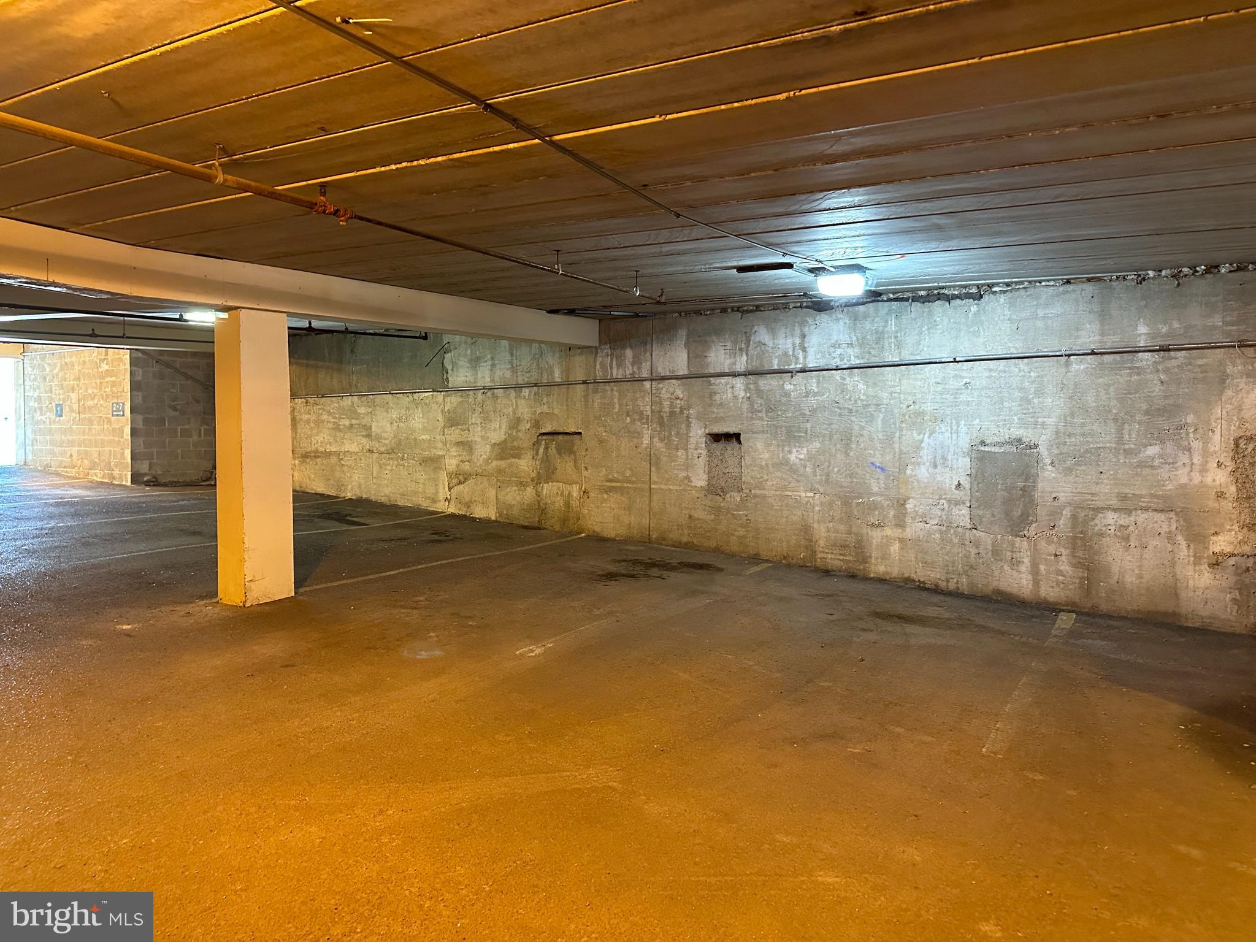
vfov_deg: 56.8
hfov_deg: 71.6
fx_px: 871
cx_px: 628
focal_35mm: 24
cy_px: 471
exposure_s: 1/40
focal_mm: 6.86
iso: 640
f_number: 1.78
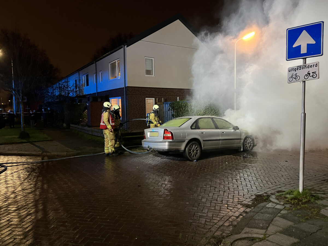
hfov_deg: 67.3
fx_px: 246
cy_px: 123
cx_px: 164
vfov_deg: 53.1
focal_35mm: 26
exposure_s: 1/33
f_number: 1.5
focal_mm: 5.7
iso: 500
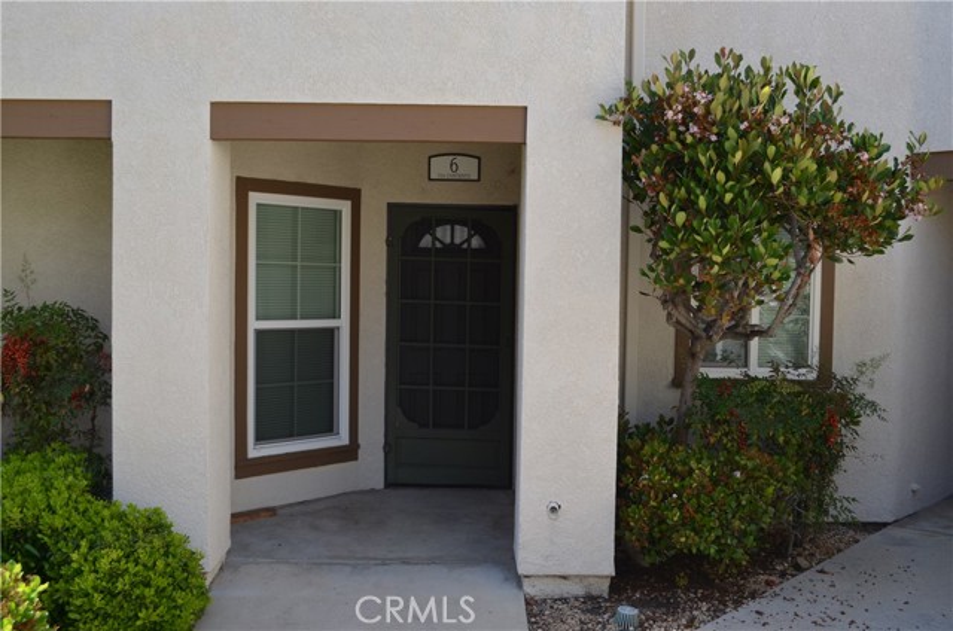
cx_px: 476
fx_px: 951
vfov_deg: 36.7
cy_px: 316
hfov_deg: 53.2
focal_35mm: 36
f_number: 7.1
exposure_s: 1/200
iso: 200
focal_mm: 24
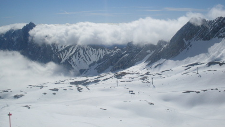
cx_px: 111
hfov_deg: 48.4
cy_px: 42
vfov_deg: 28.2
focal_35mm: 42
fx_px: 251
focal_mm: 6.3
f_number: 8.4
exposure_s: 1/1000
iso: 80
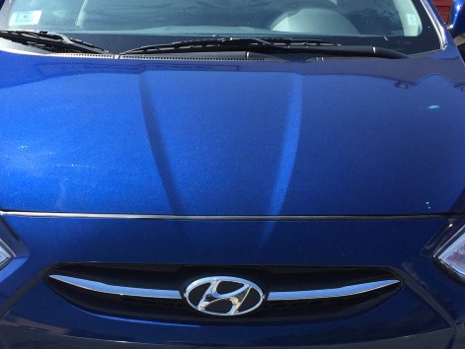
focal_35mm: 63
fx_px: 847
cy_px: 197
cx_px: 183
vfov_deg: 23.3
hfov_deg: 30.6
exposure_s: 1/1364
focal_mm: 4.15
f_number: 2.2
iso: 32
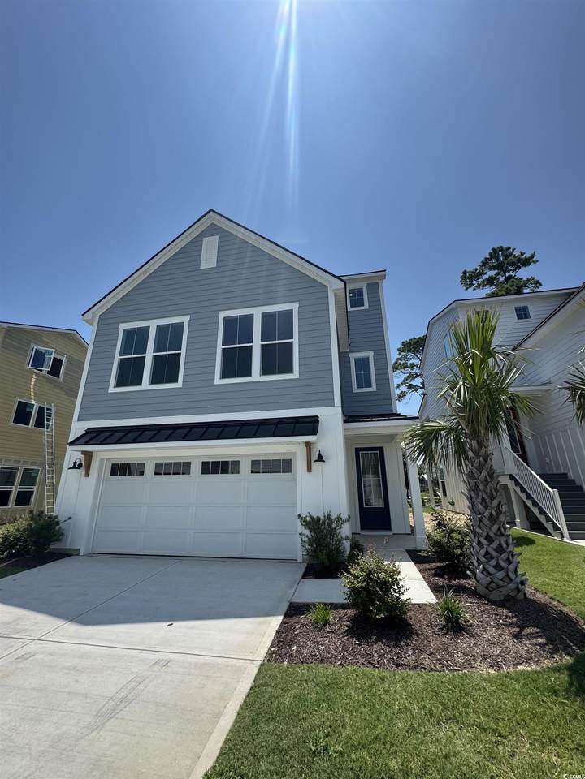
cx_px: 292
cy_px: 390
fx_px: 315
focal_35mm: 14
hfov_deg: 85.7
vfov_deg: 102.1
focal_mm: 2.22
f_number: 2.2
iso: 50
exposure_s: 1/2028
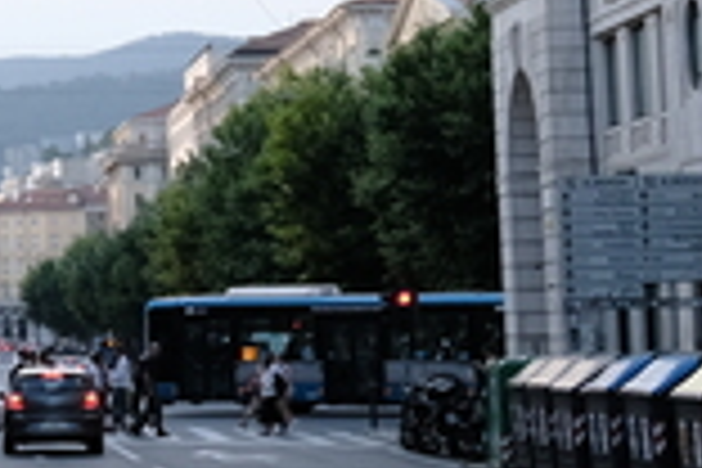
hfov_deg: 11.6
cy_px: -47
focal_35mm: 171
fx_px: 3334
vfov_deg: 8.0
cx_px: -266
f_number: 3.2
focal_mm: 17
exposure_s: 1/420
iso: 320
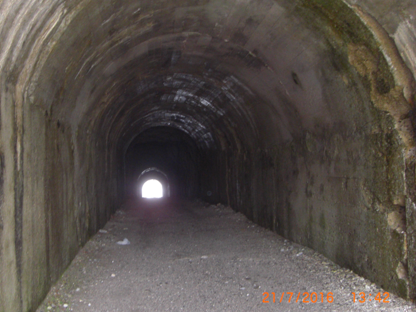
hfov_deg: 41.1
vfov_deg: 31.5
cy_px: 148
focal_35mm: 46
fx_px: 553
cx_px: 169
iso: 200
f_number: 2.7
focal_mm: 6.2
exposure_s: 1/60
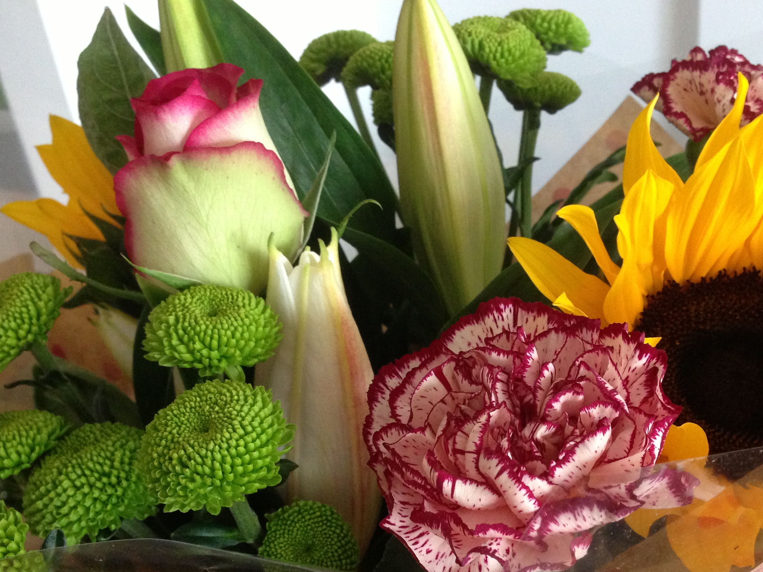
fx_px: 1080
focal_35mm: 49
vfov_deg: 29.4
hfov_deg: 38.9
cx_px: 391
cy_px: 407
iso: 320
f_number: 2.4
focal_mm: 4.13
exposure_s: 1/20
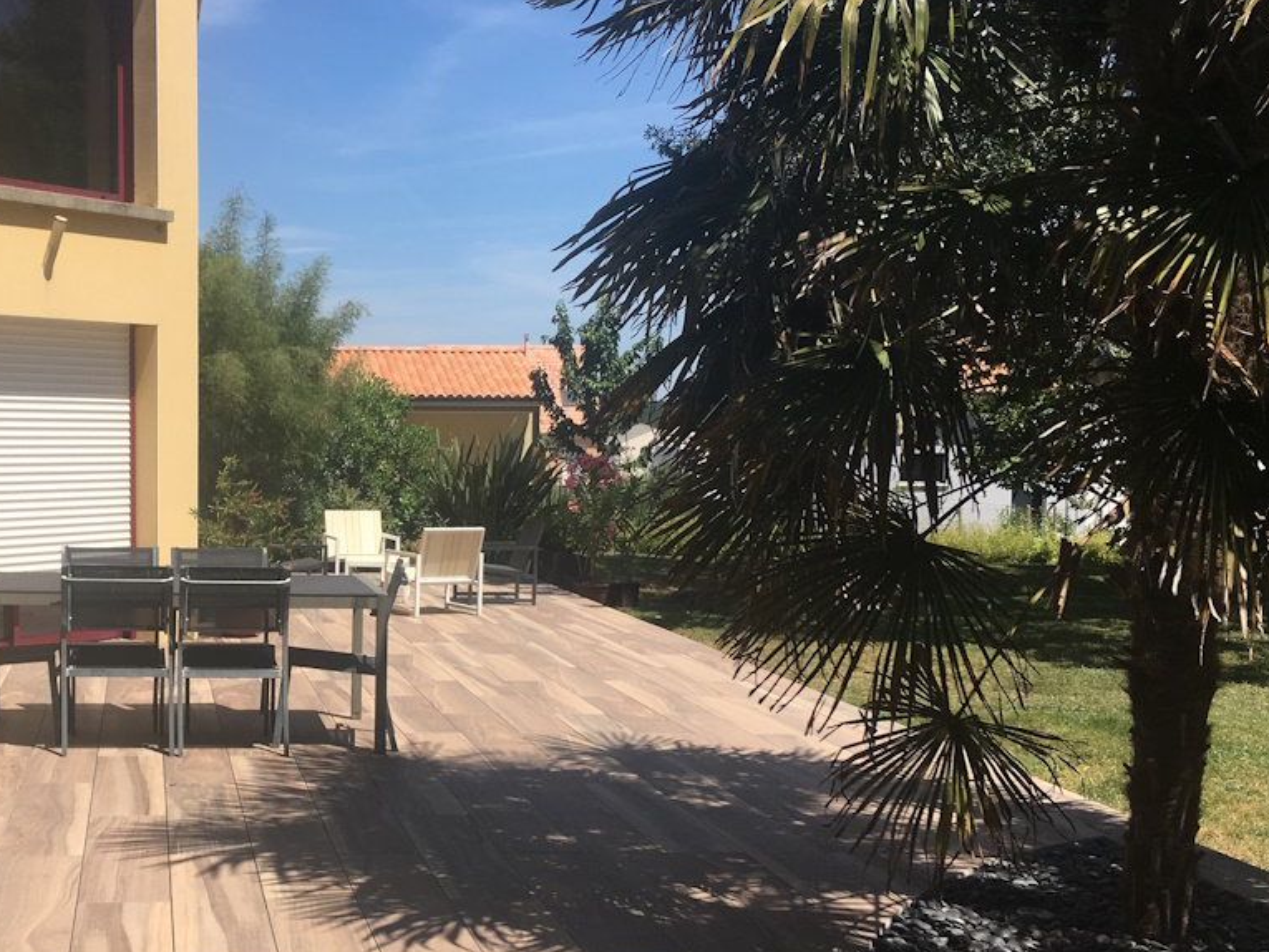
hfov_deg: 39.3
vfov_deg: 30.8
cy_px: 546
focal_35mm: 47
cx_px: 315
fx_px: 1723
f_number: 2.2
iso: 25
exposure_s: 1/1479
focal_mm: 4.15
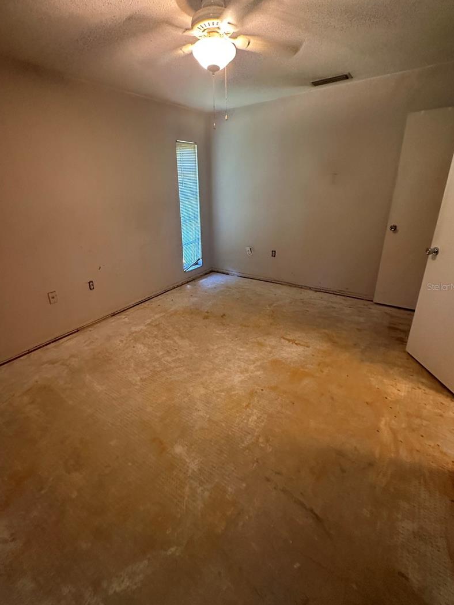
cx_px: 209
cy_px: 286
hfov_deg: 78.0
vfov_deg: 94.4
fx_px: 280
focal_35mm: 16
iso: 500
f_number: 2.2
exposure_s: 1/60
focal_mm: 2.22
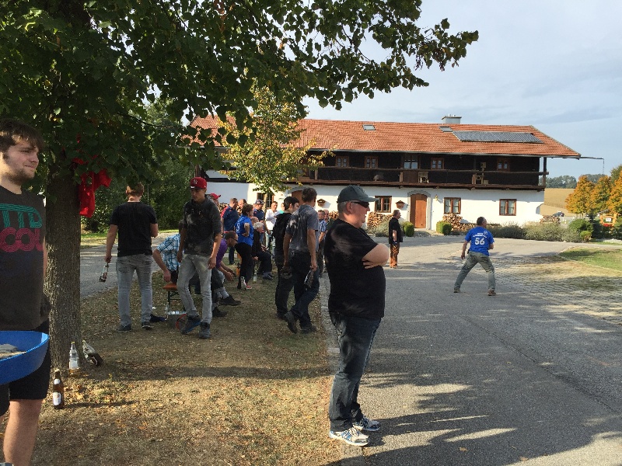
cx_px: 311
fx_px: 521
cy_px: 233
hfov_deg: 61.7
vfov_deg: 48.2
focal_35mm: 29
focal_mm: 4.15
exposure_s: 1/1041
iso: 32
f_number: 2.2
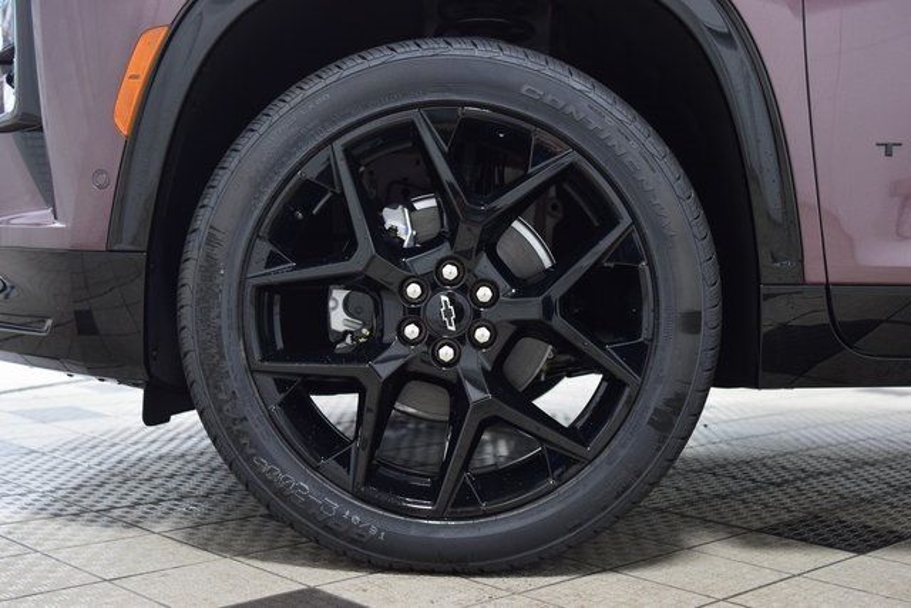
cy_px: 304
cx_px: 456
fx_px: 1291
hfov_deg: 38.9
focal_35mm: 51
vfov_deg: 26.5
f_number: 3.2
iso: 1600
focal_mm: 34
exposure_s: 1/60
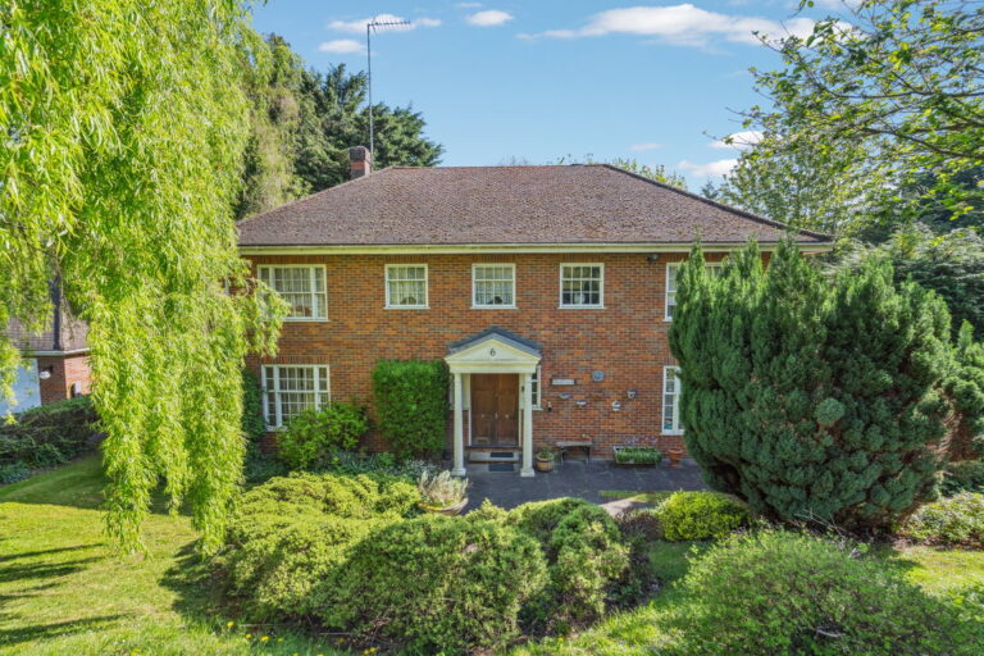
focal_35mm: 16
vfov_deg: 73.7
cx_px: 492
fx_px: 437
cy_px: 328
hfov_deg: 96.7
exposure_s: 1/100
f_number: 8
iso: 200
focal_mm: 16
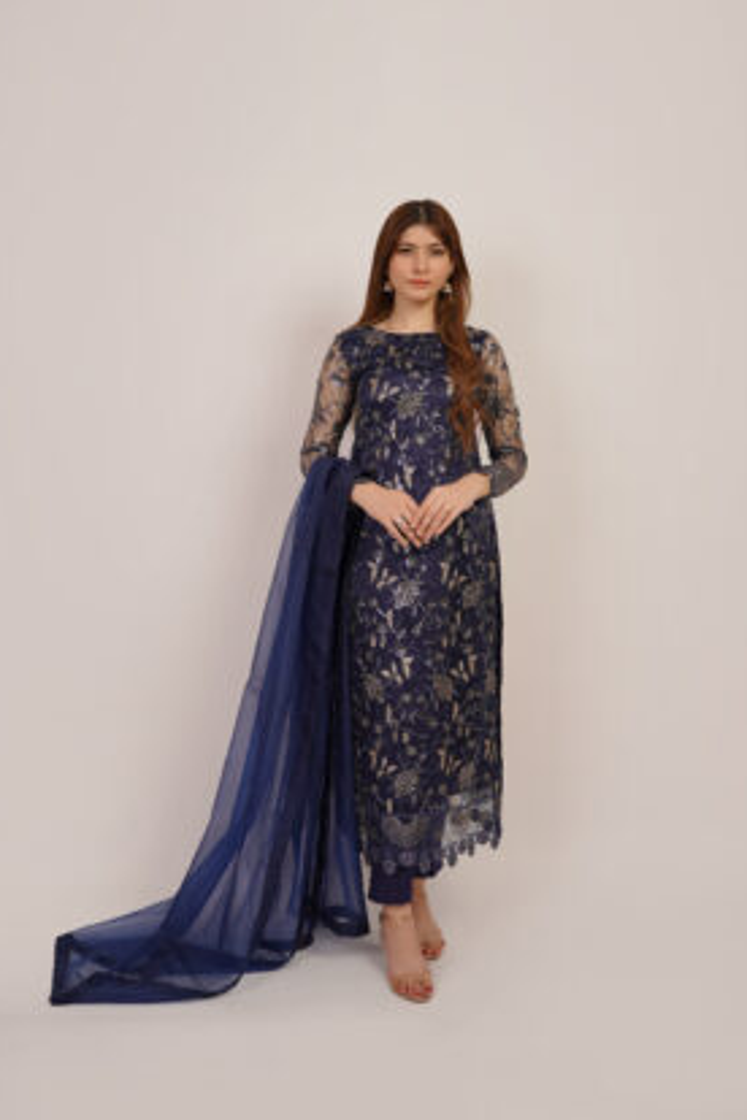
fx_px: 1183
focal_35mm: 38
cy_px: 519
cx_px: 392
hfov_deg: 35.0
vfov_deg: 50.7
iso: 125
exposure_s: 1/100
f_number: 2.8
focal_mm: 35
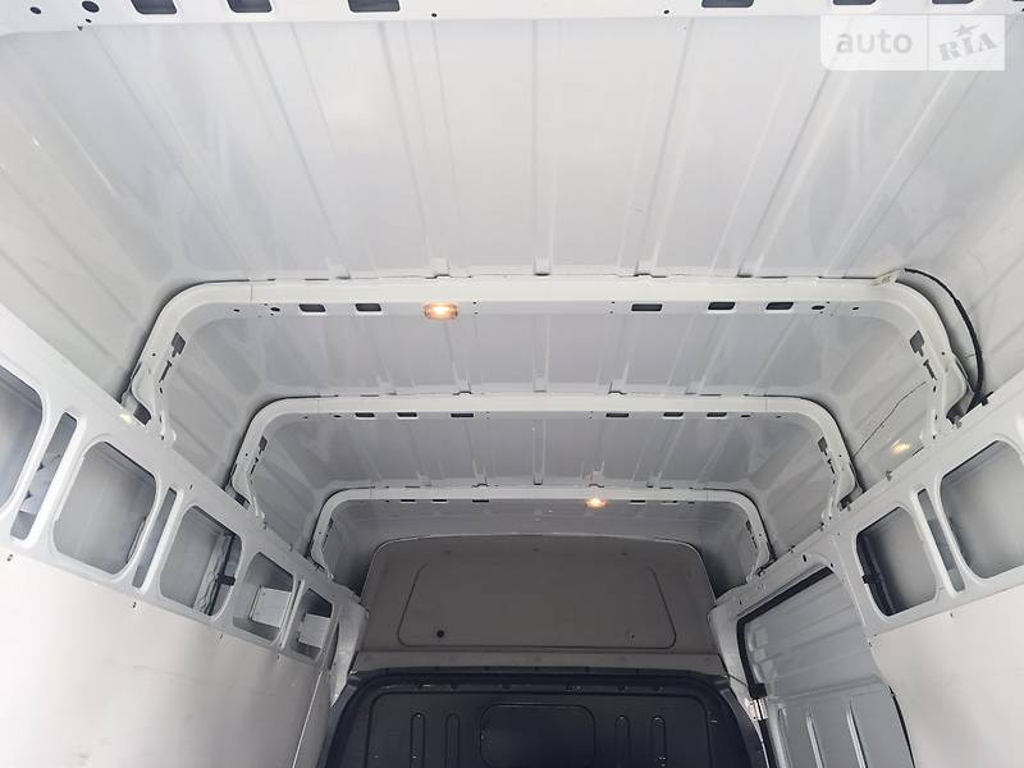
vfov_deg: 48.2
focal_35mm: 29
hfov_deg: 61.7
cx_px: 512
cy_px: 384
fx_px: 858
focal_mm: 4.2
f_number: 2.2
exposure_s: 1/105
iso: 25
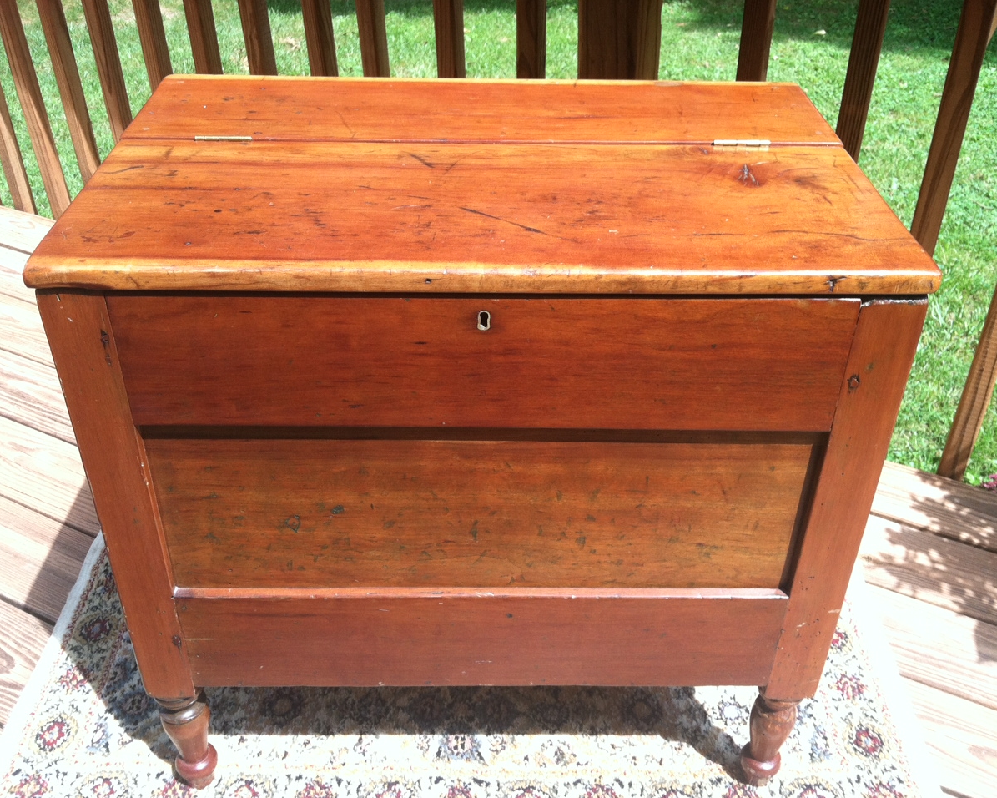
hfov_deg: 49.1
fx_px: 1092
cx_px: 499
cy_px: 401
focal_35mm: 37
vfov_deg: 40.1
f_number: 2.8
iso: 80
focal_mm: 3.85
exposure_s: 1/300
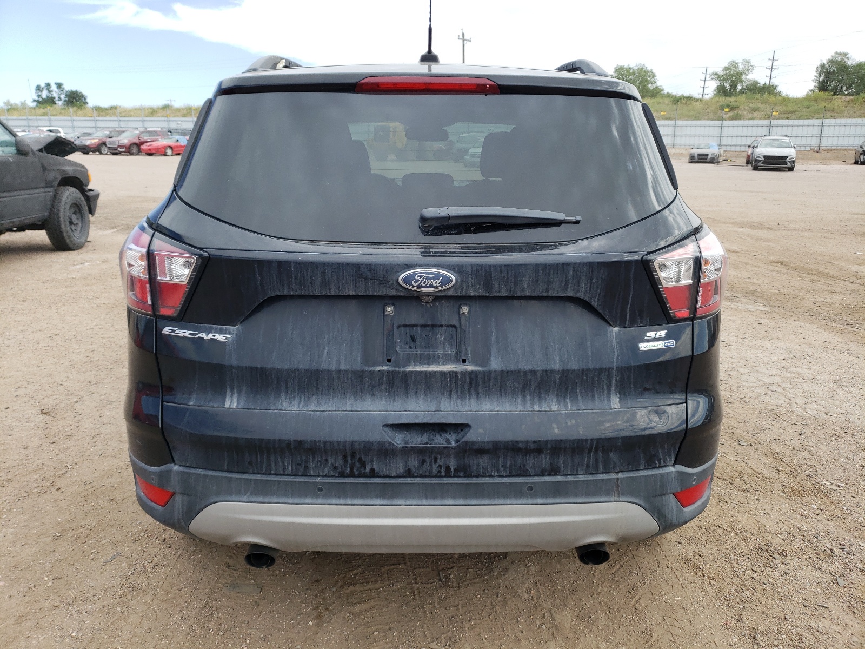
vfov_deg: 53.1
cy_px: 324
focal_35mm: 26
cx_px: 432
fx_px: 650
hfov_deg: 67.3
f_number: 1.5
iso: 50
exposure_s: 1/1000
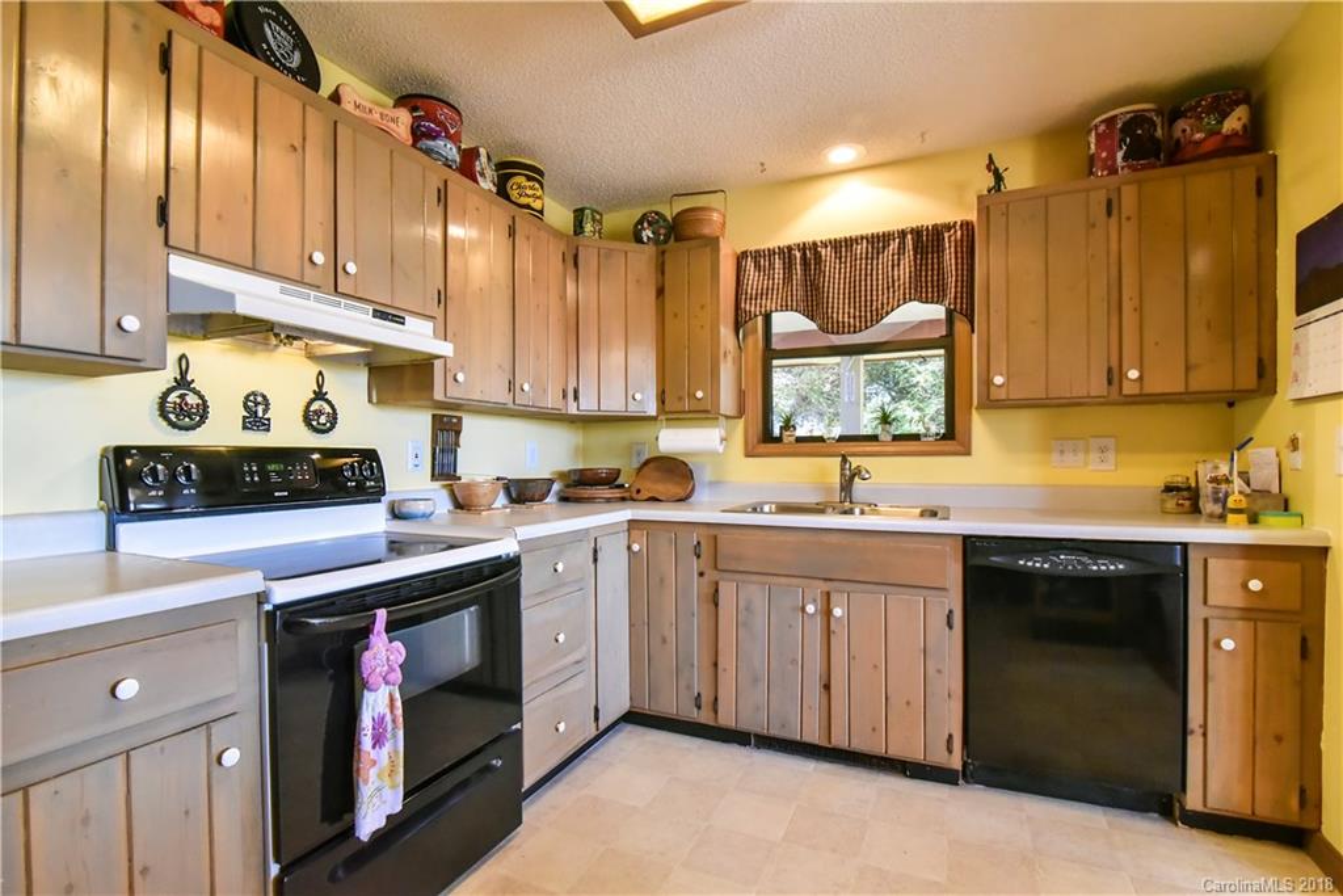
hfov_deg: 96.7
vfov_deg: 73.8
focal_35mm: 16
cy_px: 448
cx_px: 672
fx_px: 597
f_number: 11
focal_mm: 16
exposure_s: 1/125
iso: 4000
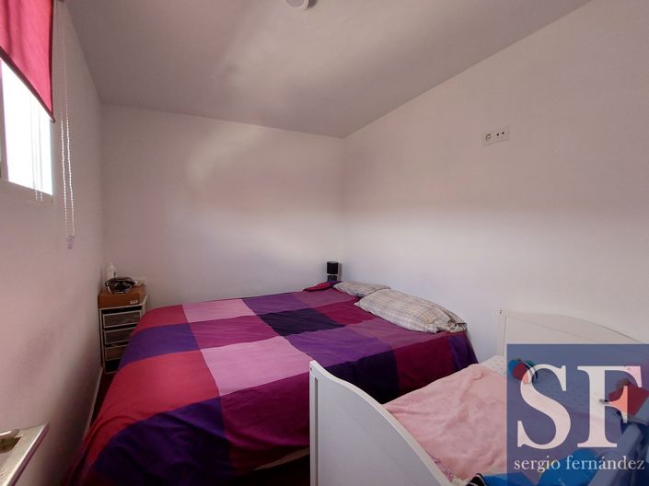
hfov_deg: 106.2
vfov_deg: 89.9
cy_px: 243
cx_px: 324
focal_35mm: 13
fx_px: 244
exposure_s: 1/50
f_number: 2.2
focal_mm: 1.74
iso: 125
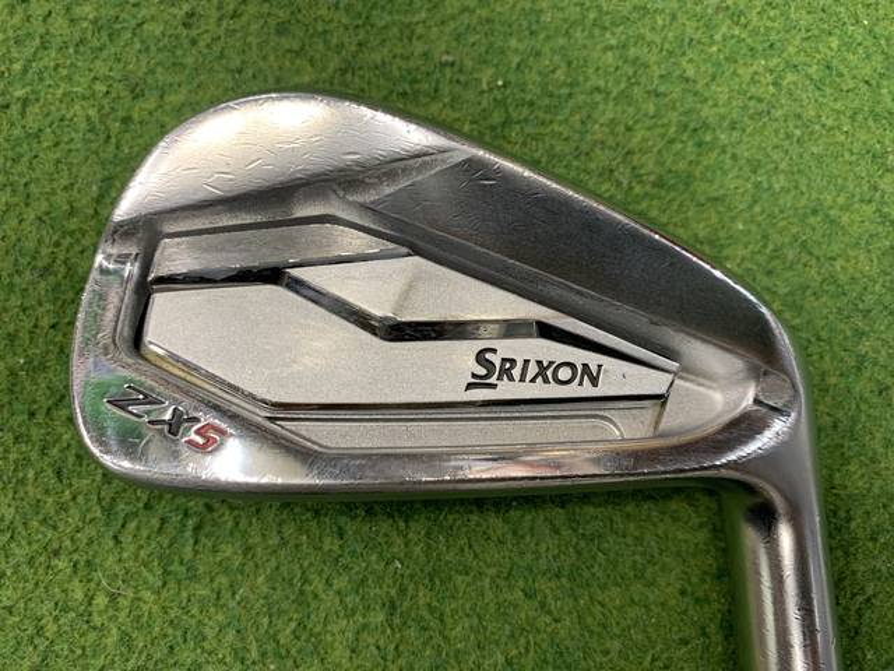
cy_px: 336
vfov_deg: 53.1
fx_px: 671
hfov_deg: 67.3
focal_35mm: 26
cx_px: 447
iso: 125
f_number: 1.8
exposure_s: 1/60
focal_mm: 4.25
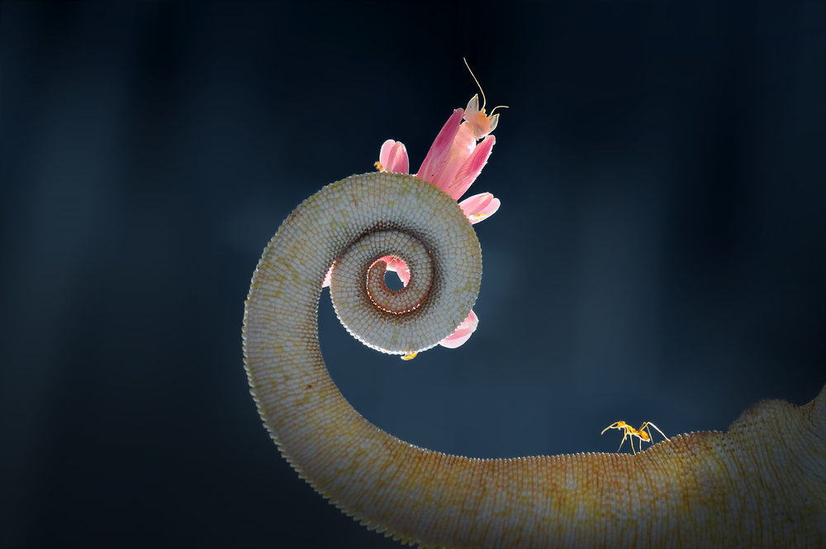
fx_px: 3609
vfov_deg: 8.7
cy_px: 274
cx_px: 413
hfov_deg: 13.1
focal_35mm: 158
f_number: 8
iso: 320
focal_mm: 105
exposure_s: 1/320
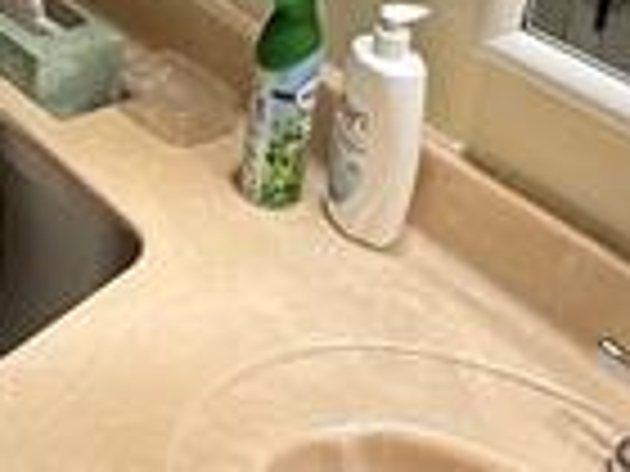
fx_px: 1456
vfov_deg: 17.4
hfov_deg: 22.5
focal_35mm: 80
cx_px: -122
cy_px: -121
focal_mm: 2.22
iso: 200
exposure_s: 1/120
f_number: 2.2
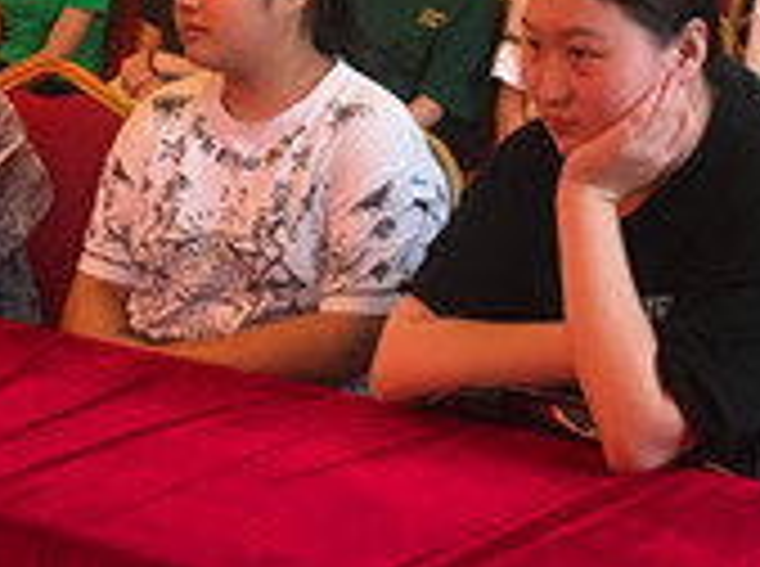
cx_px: 432
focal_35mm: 86
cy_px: -191
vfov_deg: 16.1
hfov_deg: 22.8
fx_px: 1884
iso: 160
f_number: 2.2
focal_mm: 4.15
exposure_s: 1/33
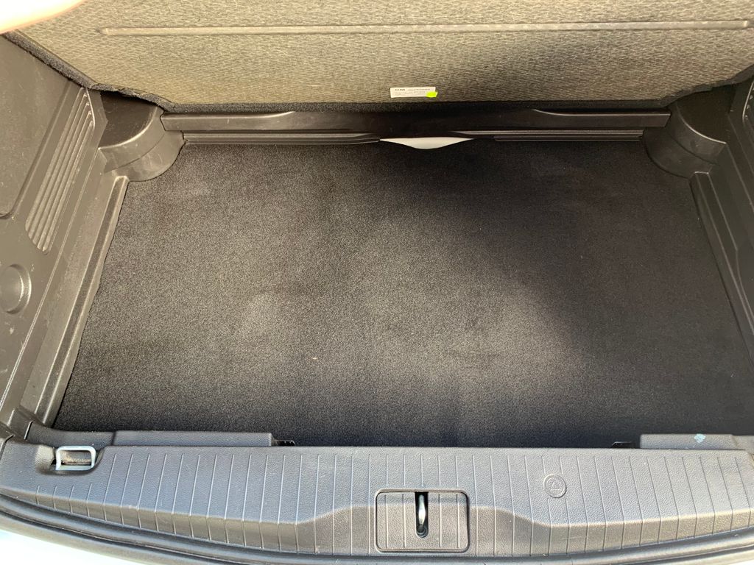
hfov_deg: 67.3
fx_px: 566
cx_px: 377
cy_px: 282
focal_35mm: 26
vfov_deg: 53.1
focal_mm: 4.25
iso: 160
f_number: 1.8
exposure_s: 1/60
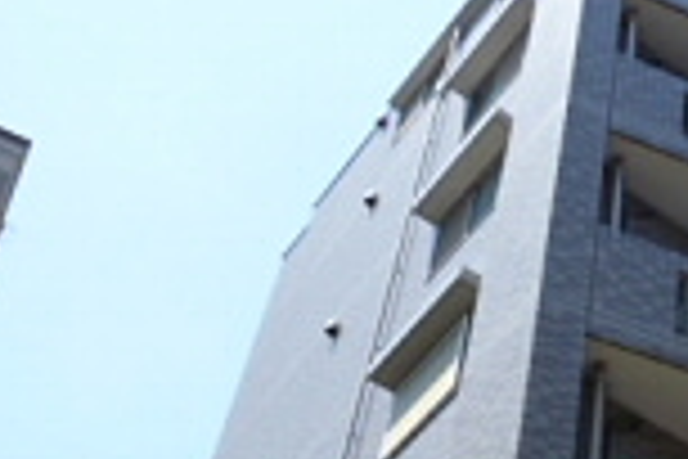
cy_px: 425
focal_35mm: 70
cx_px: 796
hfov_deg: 26.1
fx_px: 1338
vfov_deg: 19.1
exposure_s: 1/400
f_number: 4
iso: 80
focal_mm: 4.3
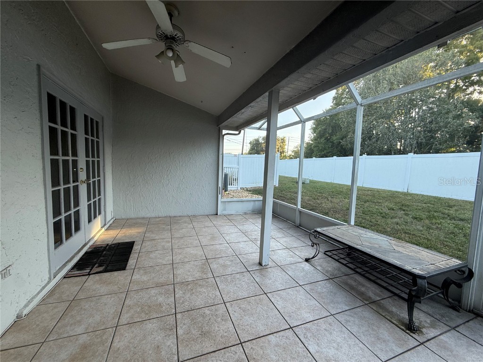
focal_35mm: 14
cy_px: 181
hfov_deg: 102.1
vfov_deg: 85.7
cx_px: 242
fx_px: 195
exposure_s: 1/124
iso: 64
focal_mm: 2.22
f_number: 2.2
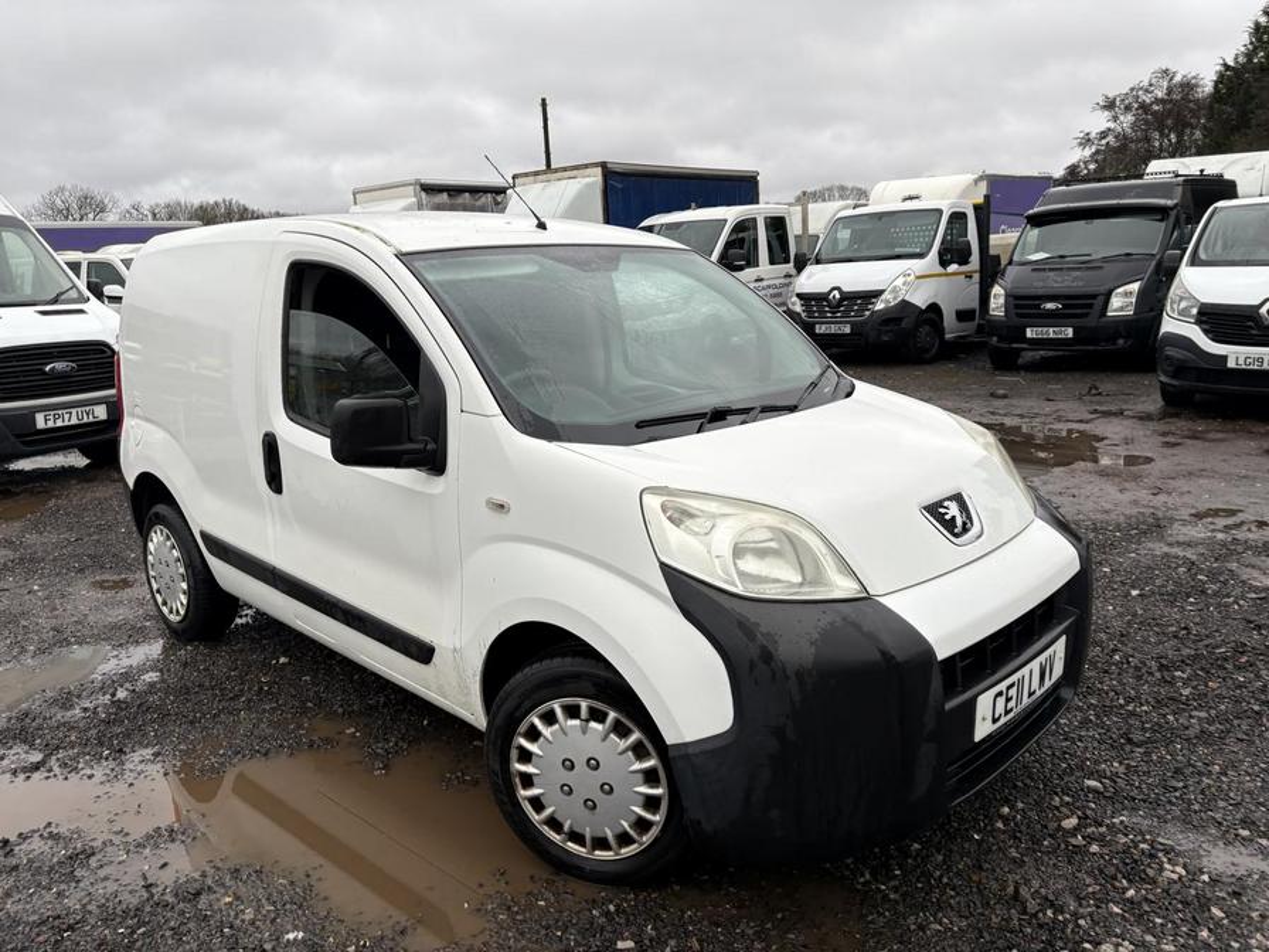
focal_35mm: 26
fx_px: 953
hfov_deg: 67.3
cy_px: 476
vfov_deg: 53.1
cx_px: 634
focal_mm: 5.96
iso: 32
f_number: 1.6
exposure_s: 1/151
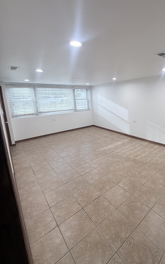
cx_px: 113
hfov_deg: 65.7
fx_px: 122
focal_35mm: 17
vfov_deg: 94.1
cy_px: 120
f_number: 2.2
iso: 100
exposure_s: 1/120
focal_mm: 2.22
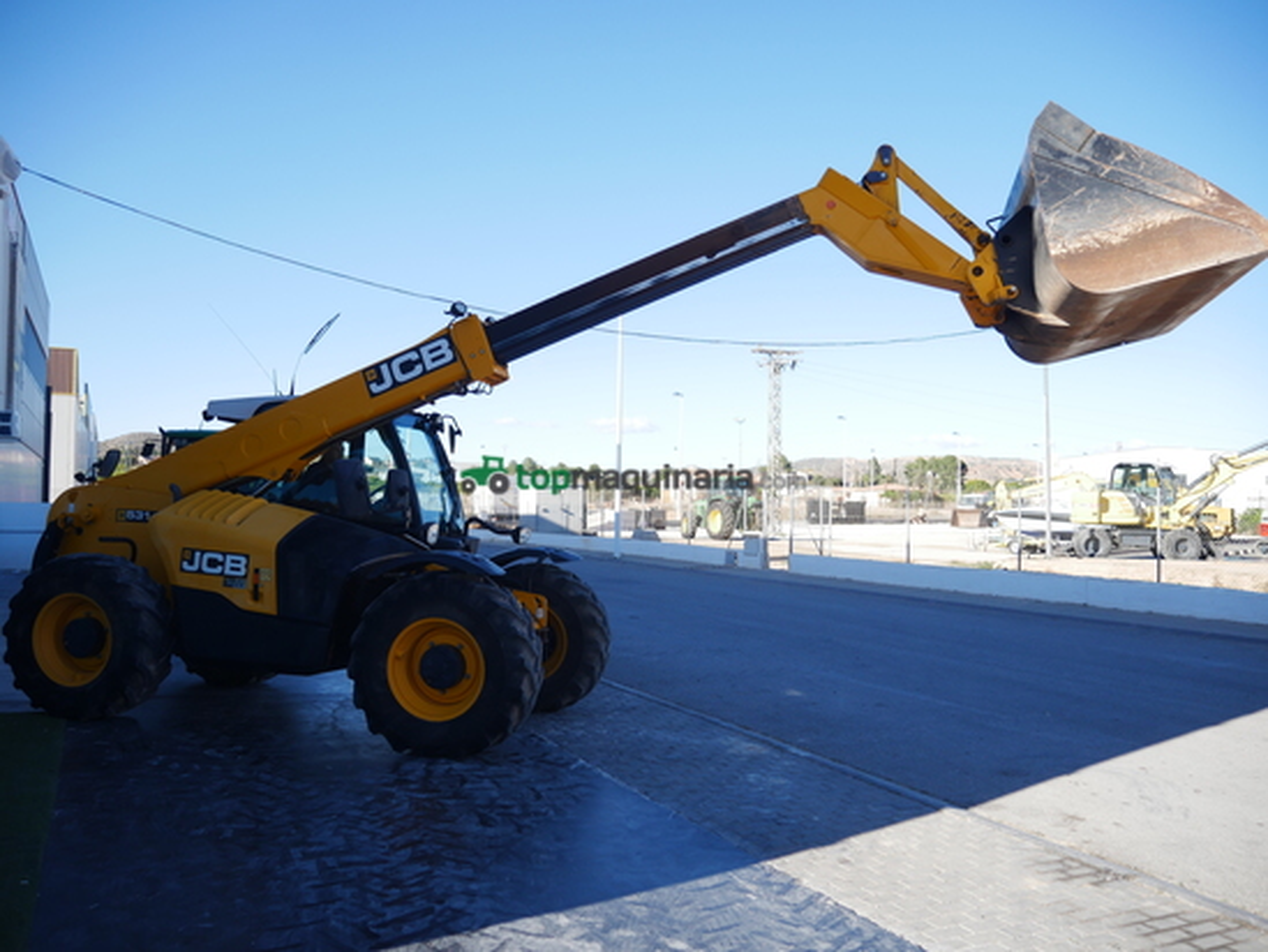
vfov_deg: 46.8
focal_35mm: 30
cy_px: 476
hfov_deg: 60.0
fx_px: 1099
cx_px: 634
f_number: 3.6
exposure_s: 1/1000
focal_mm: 15
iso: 200
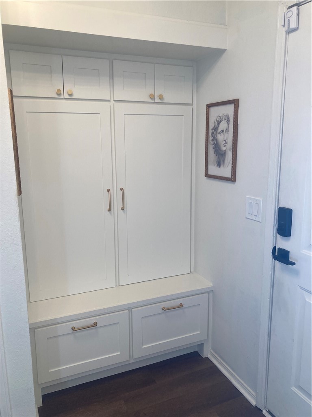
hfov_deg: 49.7
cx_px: 156
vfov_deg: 63.4
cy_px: 208
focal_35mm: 28
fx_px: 336
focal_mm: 3.99
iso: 50
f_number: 1.8
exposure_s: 1/120
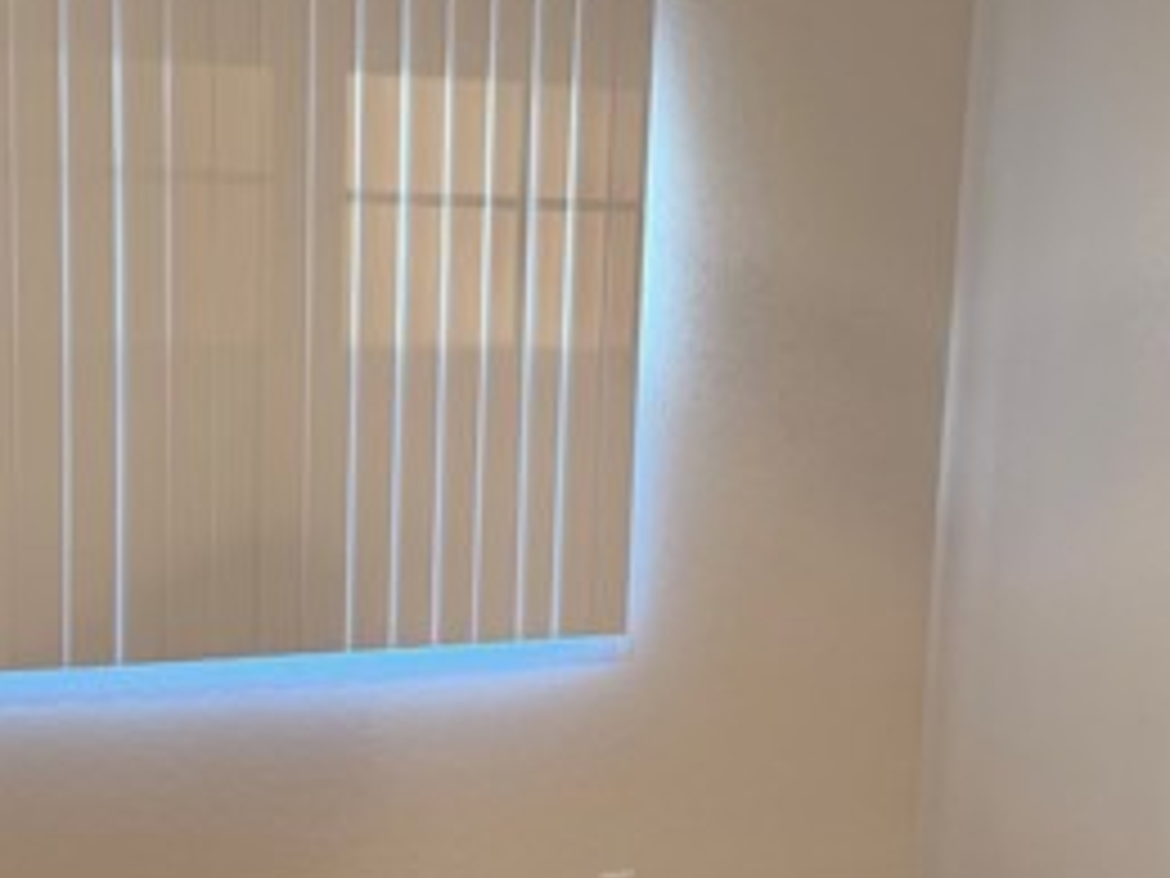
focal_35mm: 59
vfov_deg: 24.6
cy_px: 617
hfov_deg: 32.5
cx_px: 418
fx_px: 1994
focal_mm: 6.76
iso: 125
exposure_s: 1/60
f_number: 1.78
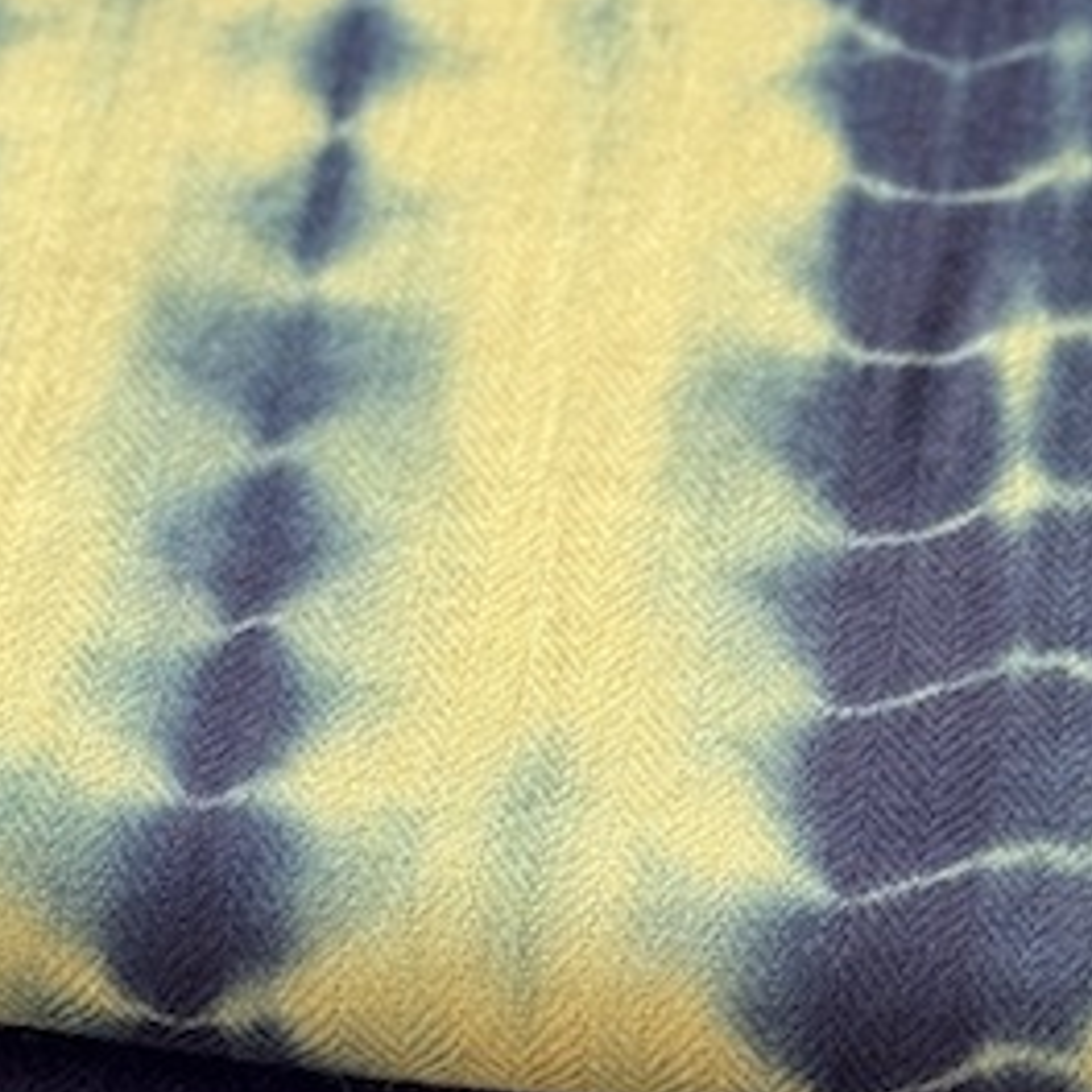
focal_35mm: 160
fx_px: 5710
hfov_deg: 10.9
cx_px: 685
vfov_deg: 10.9
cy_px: 848
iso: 50
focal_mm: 6.76
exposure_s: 1/124
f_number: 1.78
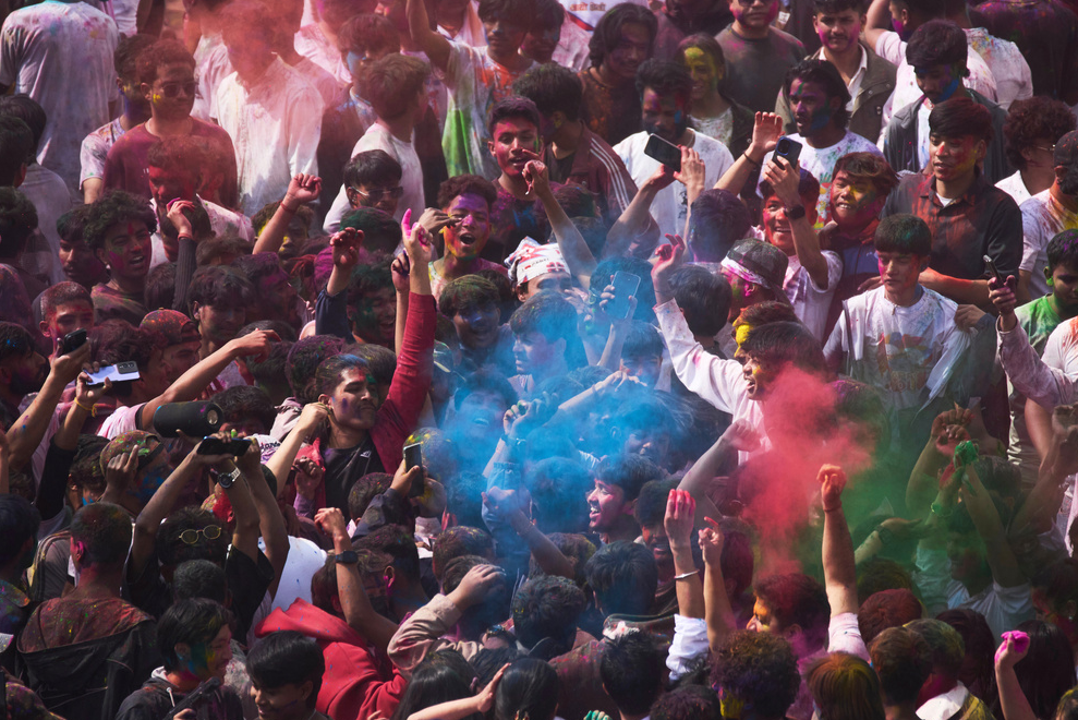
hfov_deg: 3.3
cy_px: 365
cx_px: 553
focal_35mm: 621
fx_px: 18600
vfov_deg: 2.2
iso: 640
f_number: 5.6
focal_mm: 400
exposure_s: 1/2500
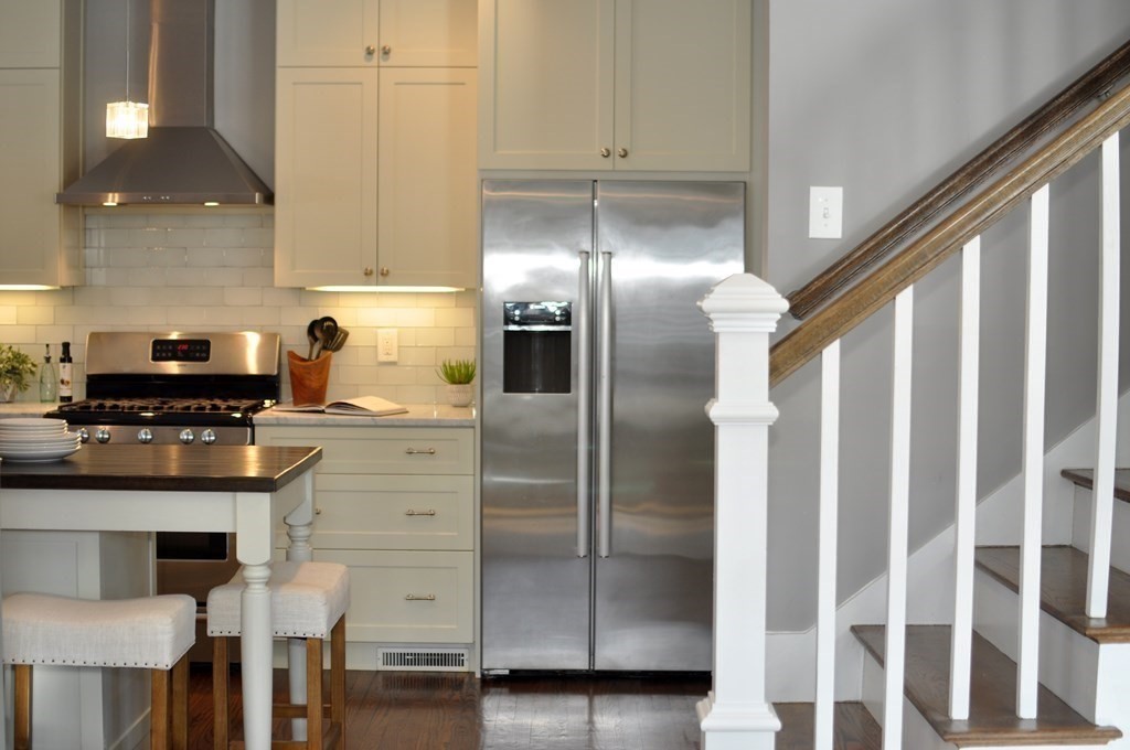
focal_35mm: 52
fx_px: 1646
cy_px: 375
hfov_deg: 37.9
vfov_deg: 25.7
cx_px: 565
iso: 200
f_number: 2.5
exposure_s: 1/60
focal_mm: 35
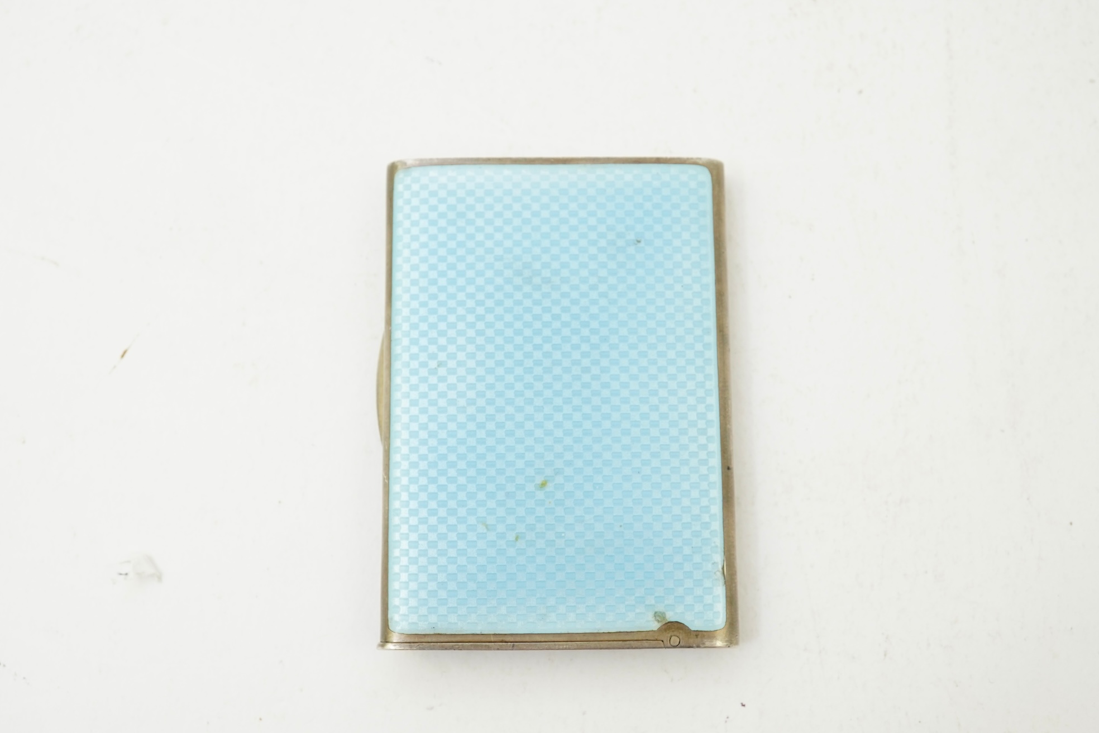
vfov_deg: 29.9
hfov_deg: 43.6
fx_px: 1374
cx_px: 550
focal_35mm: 45
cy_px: 366
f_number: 13
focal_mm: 30
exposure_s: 1/50
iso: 640
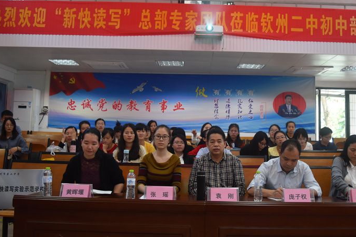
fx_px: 435
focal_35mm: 44
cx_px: 205
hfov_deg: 44.4
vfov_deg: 30.4
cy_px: 94
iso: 720
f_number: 4
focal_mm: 20
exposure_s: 1/60
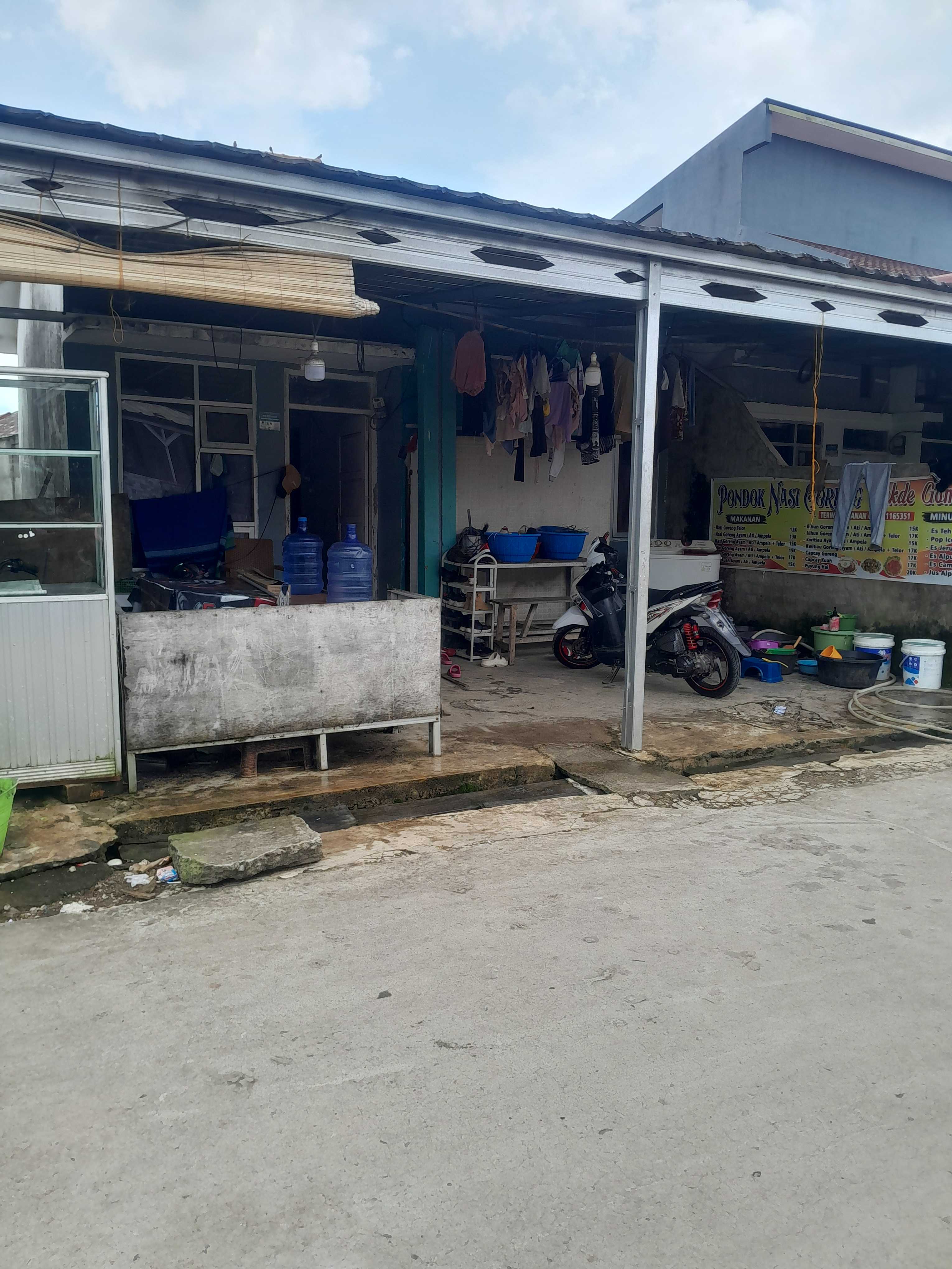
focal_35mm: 26
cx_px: 476
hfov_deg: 53.1
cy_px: 634
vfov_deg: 67.3
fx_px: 953
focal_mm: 3.98
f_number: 1.8
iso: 40
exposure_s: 1/256
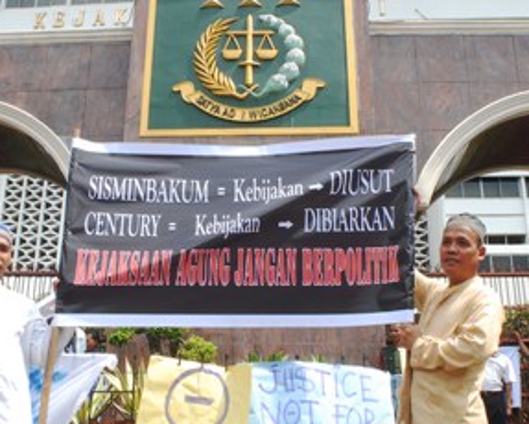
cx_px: 227
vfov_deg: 34.2
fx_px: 689
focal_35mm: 44
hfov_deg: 41.9
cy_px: 225
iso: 100
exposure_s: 1/350
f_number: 5
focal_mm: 20
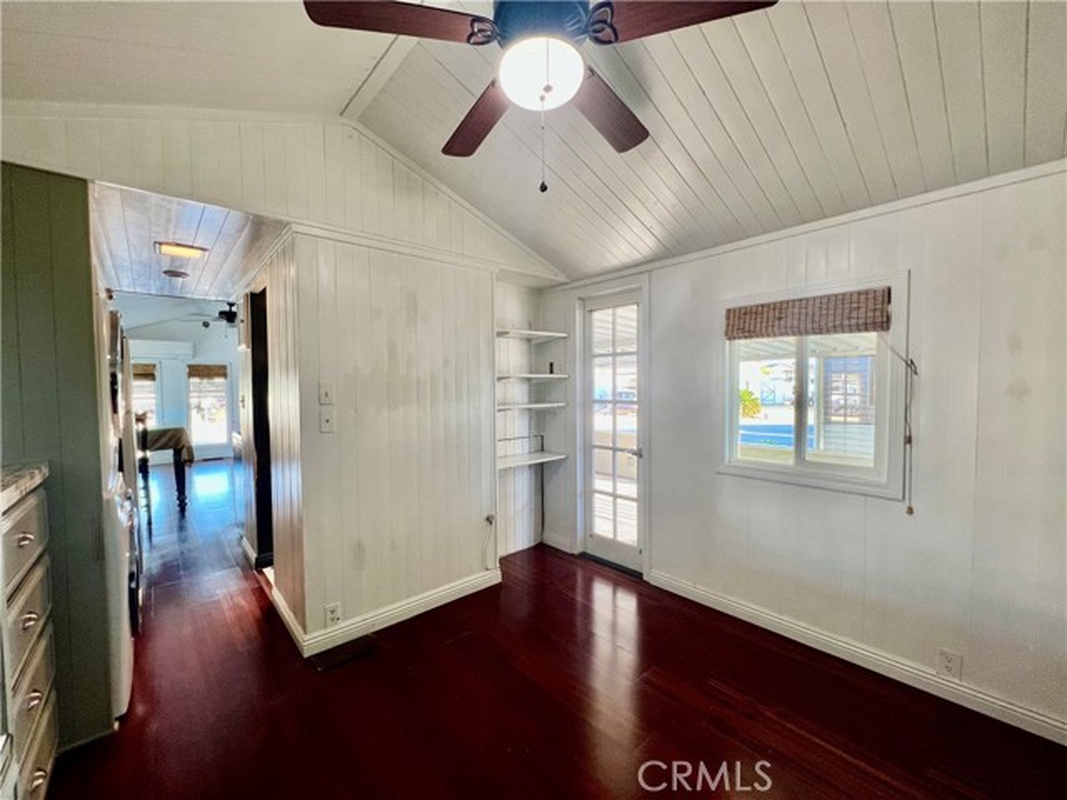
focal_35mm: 13
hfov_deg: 106.2
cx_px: 534
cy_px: 400
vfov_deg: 89.9
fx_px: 401
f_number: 1.8
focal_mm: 1.57
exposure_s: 1/60
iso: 160
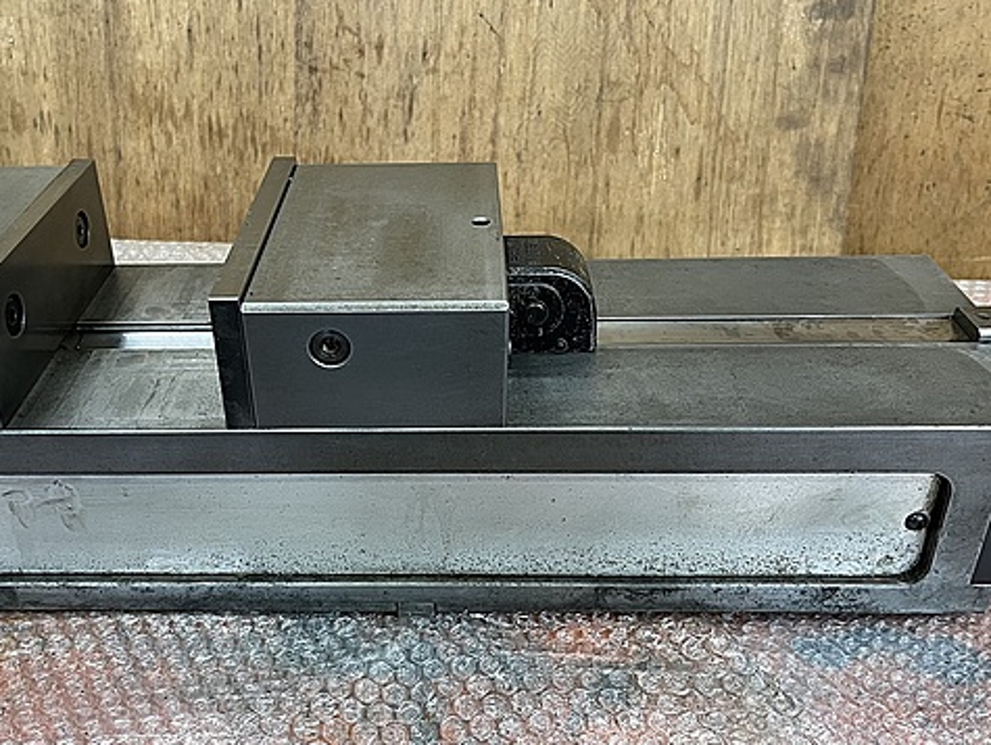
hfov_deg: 52.4
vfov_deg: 40.7
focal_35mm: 35
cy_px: 346
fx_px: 1003
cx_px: 428
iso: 160
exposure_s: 1/60
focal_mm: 5.1
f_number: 1.6
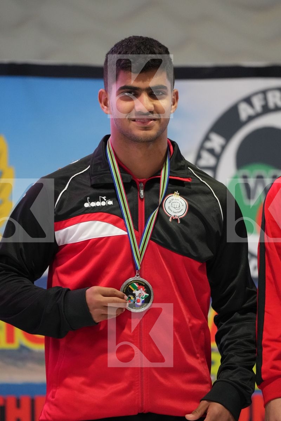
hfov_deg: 4.6
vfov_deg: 6.9
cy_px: 210
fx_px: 3512
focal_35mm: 300
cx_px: 140
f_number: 2.8
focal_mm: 200
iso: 3200
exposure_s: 1/250
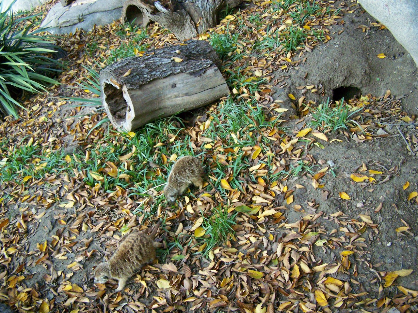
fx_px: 459
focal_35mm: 38
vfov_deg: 37.7
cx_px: 209
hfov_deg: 49.0
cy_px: 156
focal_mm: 6.3
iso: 400
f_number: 2.8
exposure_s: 1/400
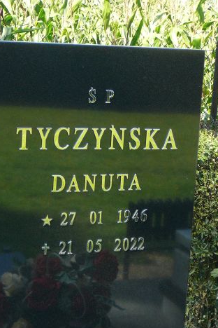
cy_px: 162
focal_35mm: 84
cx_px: 93
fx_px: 763
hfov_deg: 16.3
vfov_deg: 24.2
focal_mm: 8.7
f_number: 3.5
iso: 80
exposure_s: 1/125
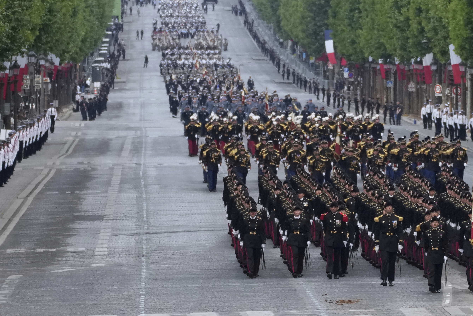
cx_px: 418
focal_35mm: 601
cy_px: 85
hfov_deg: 3.4
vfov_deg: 2.3
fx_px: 7895
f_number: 5.6
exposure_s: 1/2500
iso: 1600
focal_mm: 190
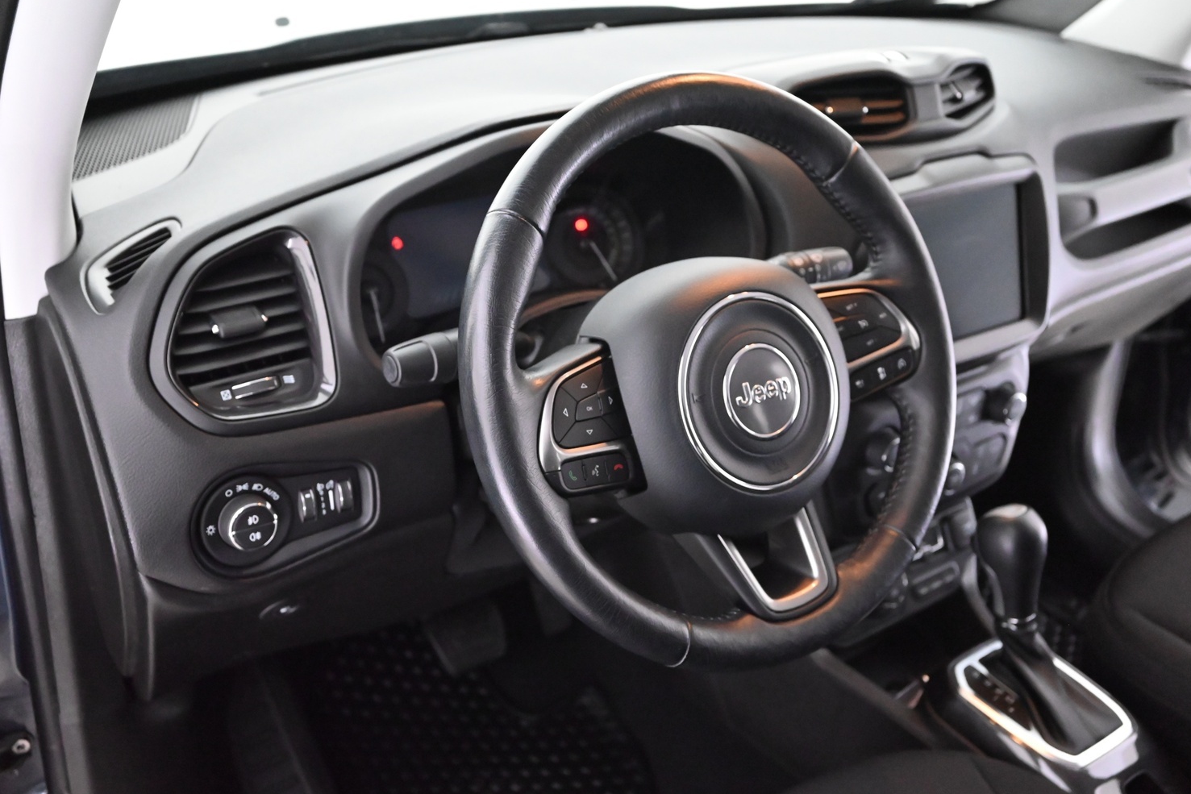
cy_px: 411
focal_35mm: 34
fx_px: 1125
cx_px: 550
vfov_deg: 38.9
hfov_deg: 55.7
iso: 10000
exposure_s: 1/60
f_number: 4.8
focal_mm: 31
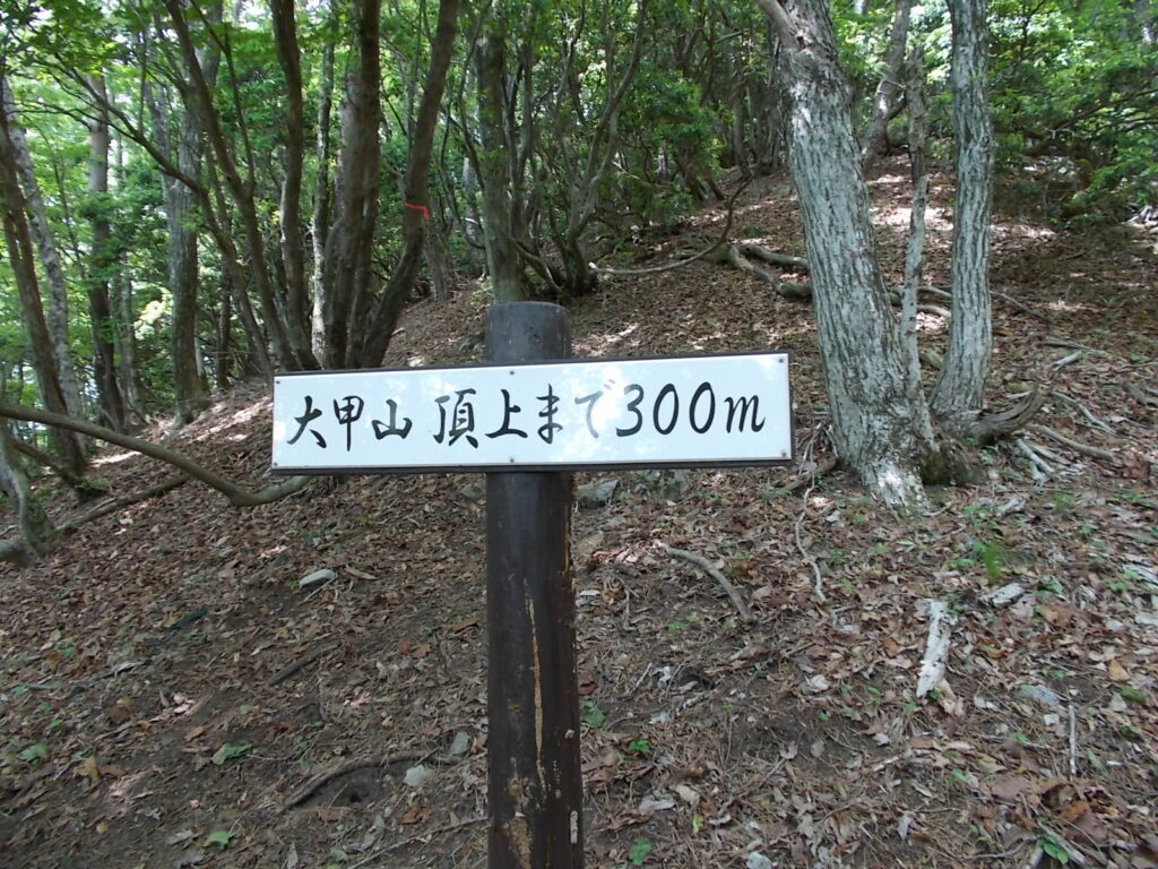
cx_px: 579
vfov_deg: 53.1
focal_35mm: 26
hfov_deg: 67.3
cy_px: 434
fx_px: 870
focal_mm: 4.6
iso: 80
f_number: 3.2
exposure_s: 1/25
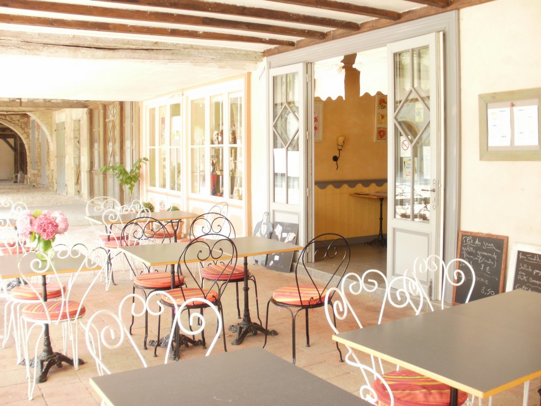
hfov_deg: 51.4
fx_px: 563
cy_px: 203
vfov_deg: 39.7
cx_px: 270
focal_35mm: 36
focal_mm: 6.3
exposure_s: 1/40
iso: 100
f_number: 3.5
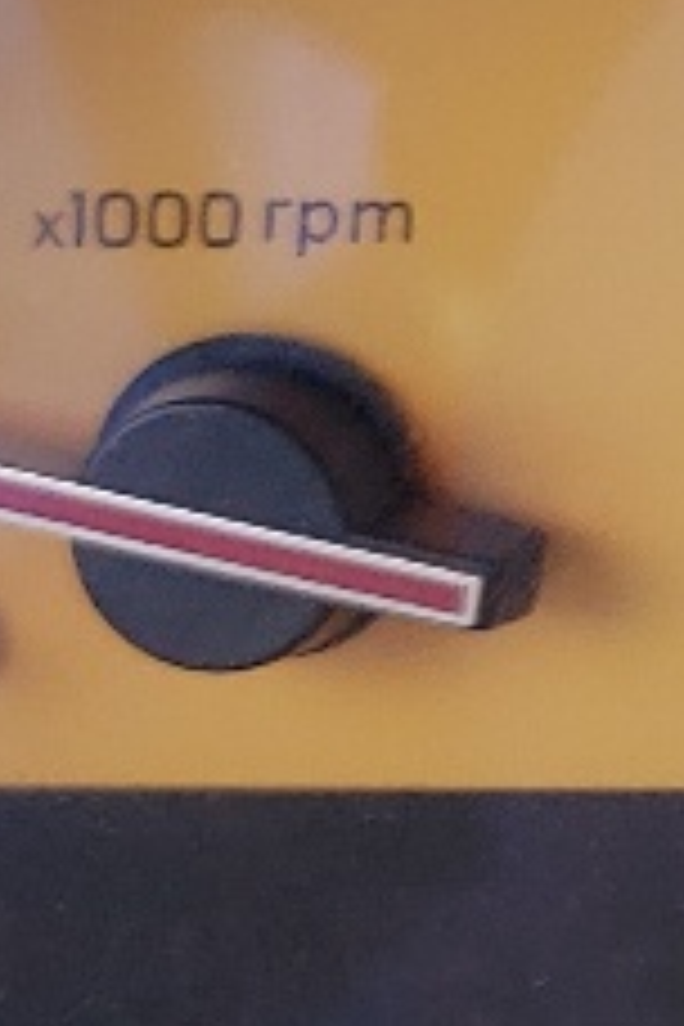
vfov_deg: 10.8
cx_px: 2704
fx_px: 5415
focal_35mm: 190
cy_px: 72
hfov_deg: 6.1
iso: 50
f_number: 1.5
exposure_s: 1/500
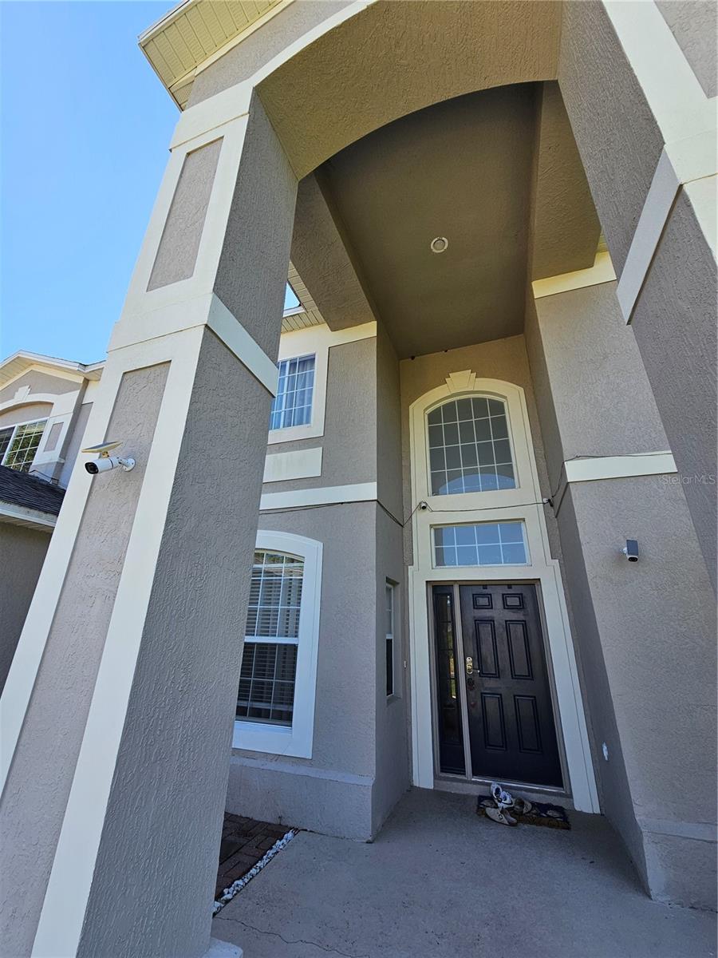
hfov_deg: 89.9
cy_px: 479
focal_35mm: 13
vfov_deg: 106.2
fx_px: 360
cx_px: 359
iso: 50
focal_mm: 2.2
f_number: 2.2
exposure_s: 1/466
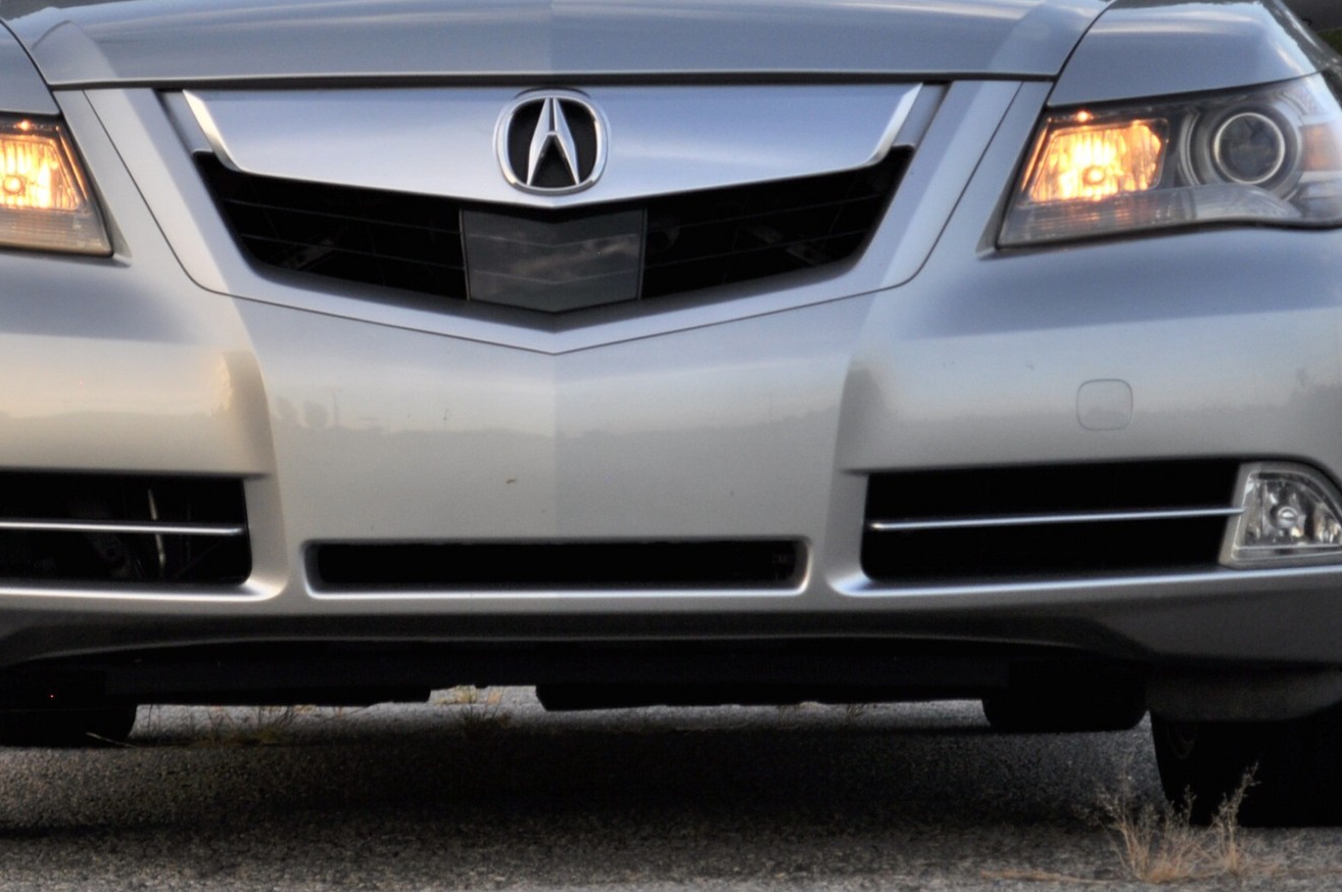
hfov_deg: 13.1
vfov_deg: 8.7
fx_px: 5844
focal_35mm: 157
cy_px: 142
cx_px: 572
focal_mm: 55
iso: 200
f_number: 5.6
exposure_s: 1/125
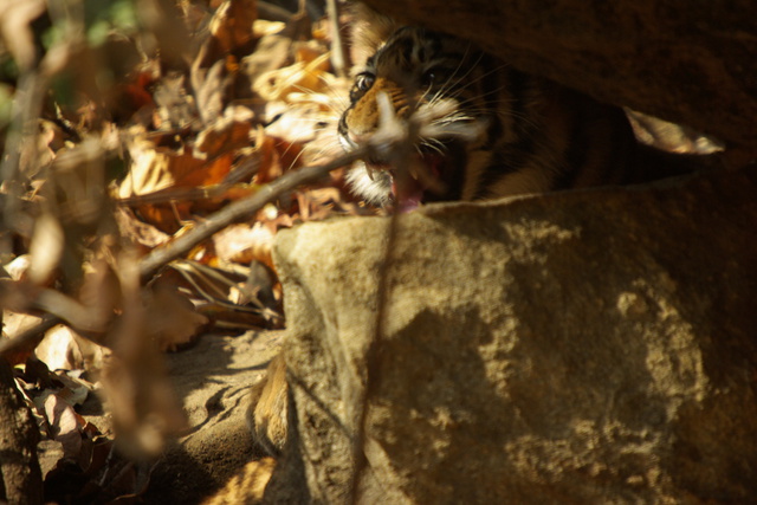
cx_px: 378
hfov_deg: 2.7
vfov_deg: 1.8
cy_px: 252
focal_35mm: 750
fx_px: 15773
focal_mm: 500
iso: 200
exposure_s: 1/180
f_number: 6.7
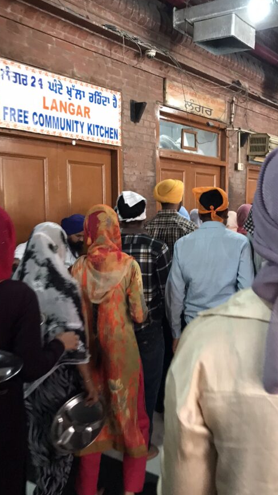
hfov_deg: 32.7
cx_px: 165
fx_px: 472
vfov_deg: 55.2
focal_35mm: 36
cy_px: 268
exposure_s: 1/14
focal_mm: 3.99
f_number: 1.8
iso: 100
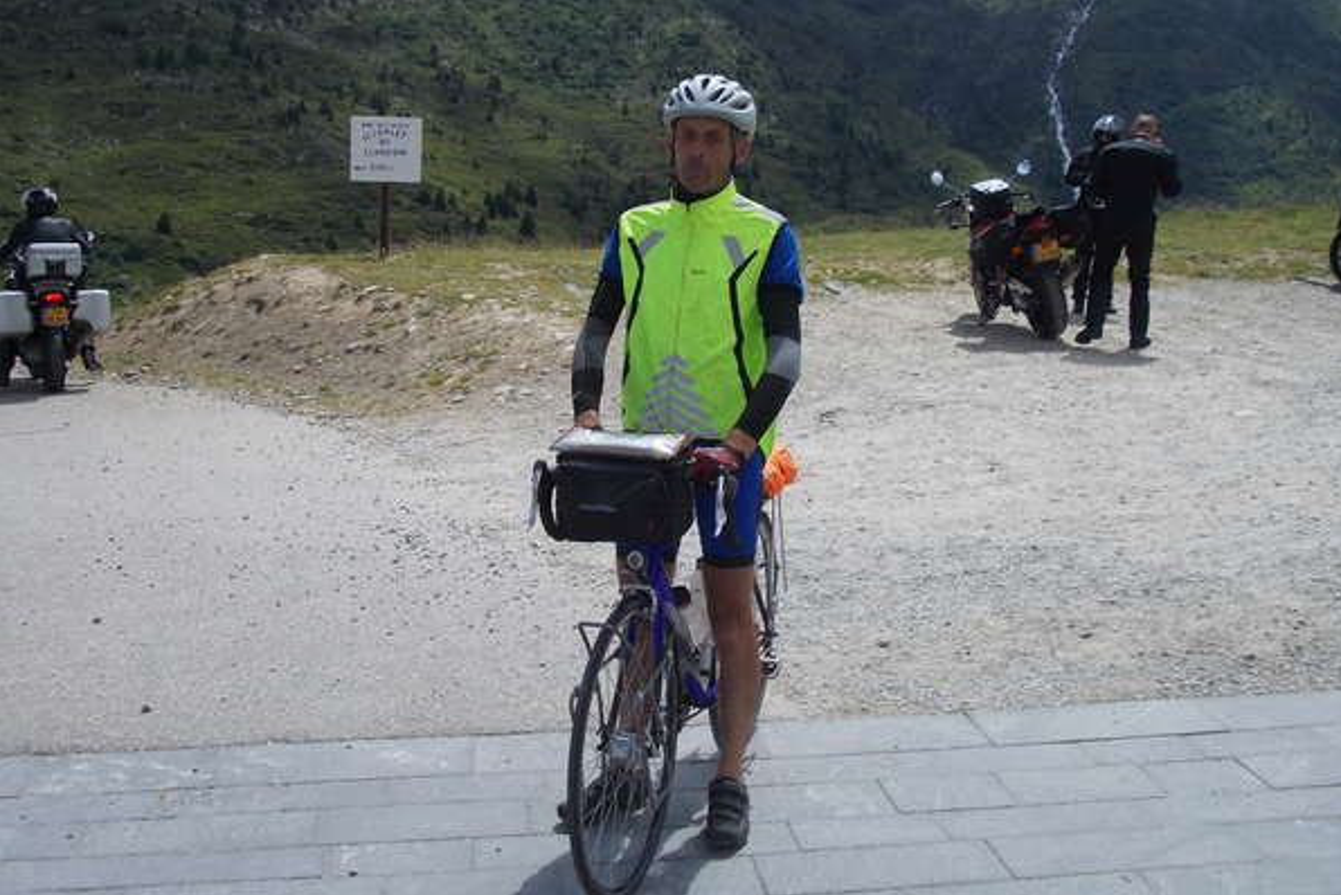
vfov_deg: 29.9
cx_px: 673
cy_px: 394
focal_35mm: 45
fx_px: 1677
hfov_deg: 43.6
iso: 80
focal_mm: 6.1
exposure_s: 1/400
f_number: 6.5
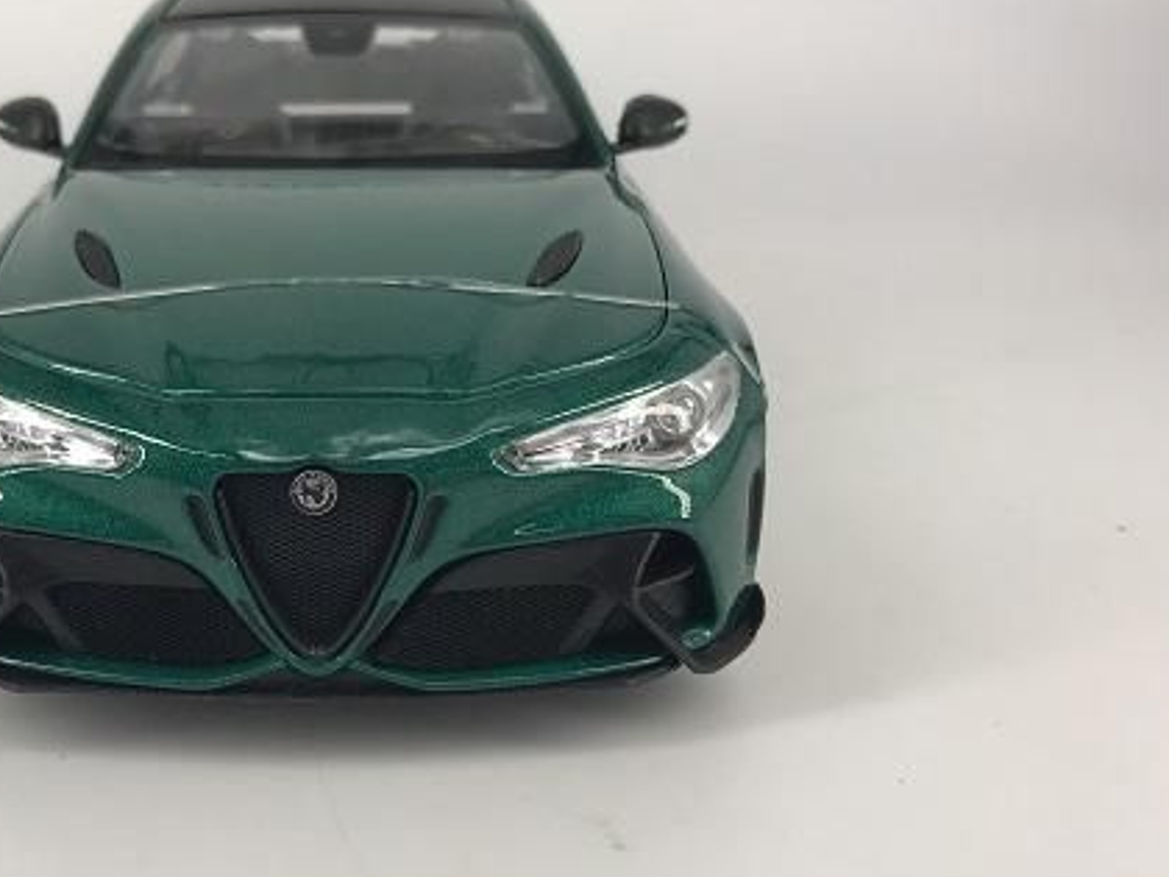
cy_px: 387
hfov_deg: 45.7
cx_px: 348
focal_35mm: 40
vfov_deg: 35.9
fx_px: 1351
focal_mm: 3.99
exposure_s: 1/394
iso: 20
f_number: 1.8
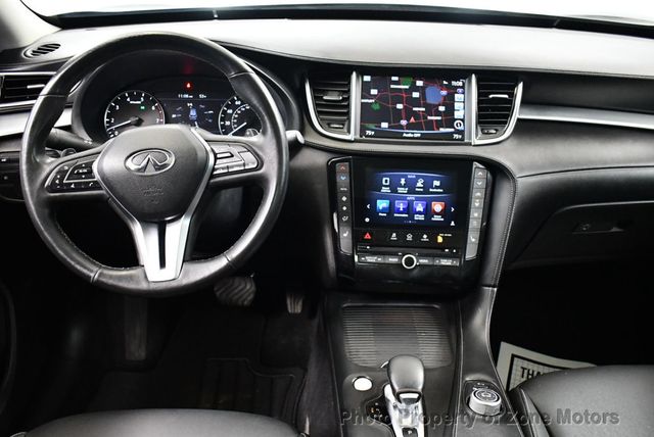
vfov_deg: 36.9
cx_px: 327
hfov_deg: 53.1
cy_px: 218
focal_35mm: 36
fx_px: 655
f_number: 3.5
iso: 4500
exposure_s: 1/60
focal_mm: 18
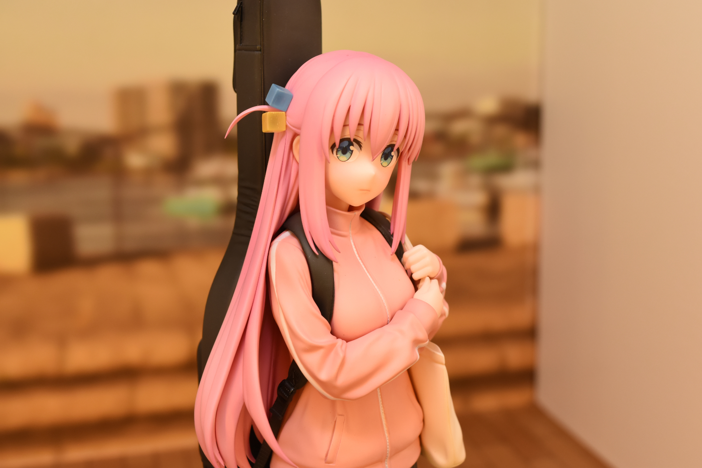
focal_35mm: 51
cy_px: 234
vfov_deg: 26.5
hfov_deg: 38.9
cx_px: 351
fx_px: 994
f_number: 8
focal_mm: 34
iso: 640
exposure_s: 1/125
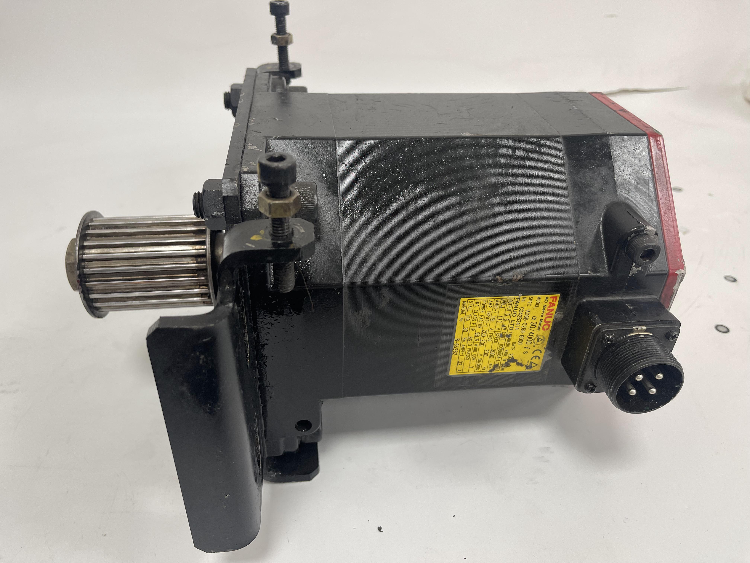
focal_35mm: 25
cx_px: 375
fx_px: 542
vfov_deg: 54.9
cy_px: 282
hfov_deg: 69.4
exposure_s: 1/100
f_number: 1.6
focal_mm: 5.1
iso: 125
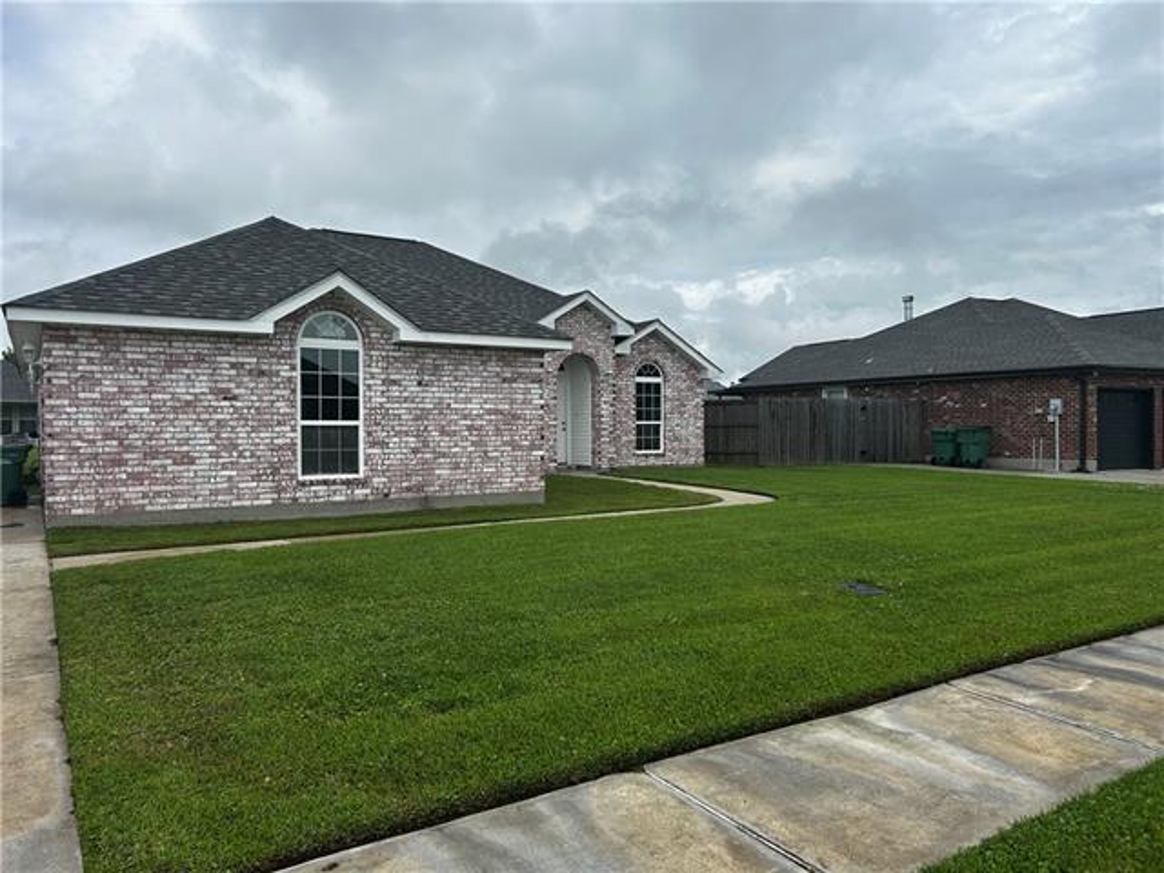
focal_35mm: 26
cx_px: 582
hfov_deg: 67.3
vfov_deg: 53.1
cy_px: 436
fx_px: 874
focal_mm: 5.7
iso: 50
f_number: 1.5
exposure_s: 1/5587
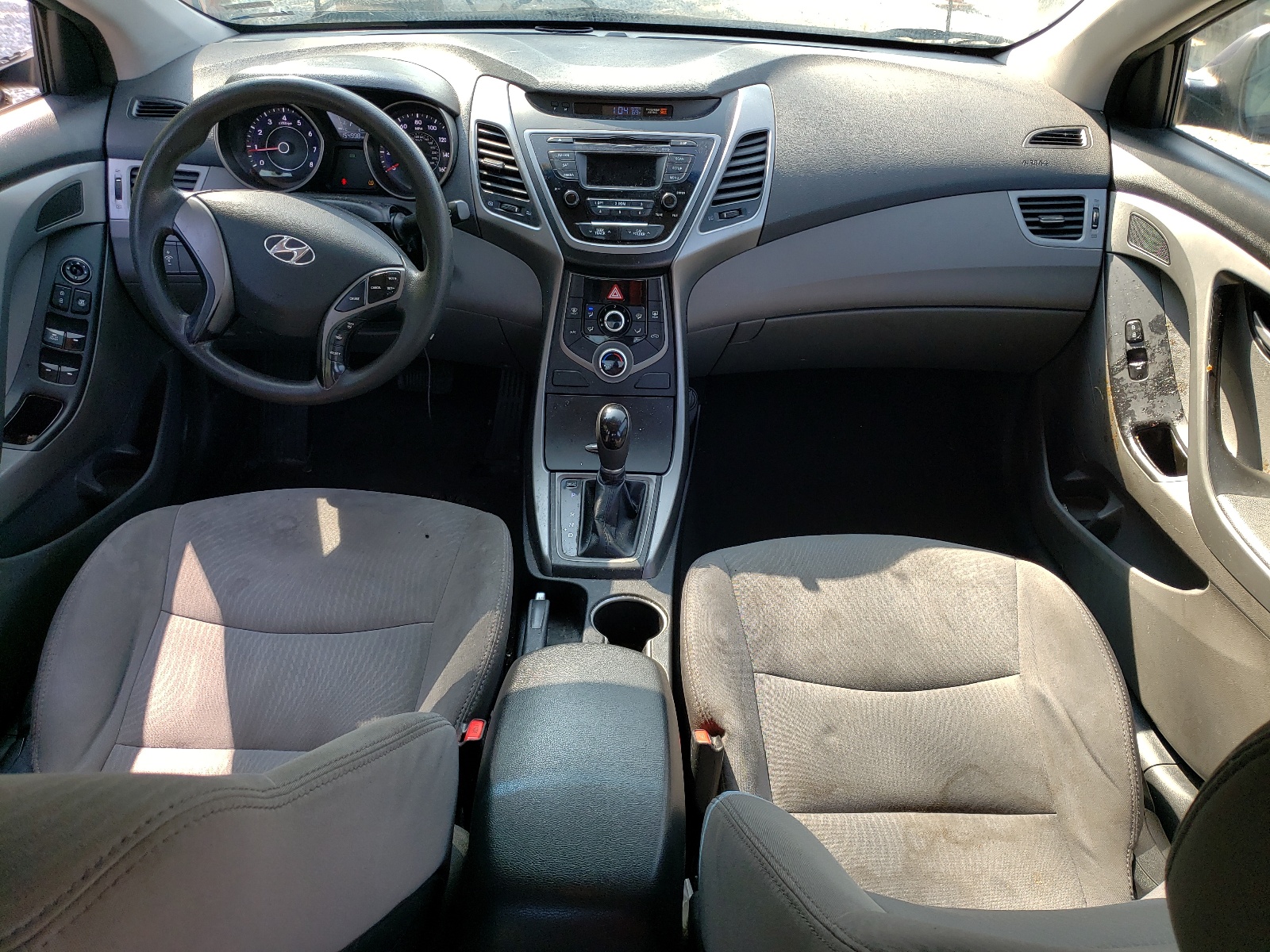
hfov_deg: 67.3
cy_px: 476
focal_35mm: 26
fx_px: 954
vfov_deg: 53.1
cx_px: 635
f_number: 1.5
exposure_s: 1/233
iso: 50
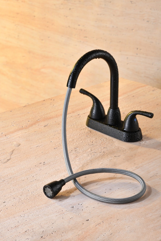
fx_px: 570
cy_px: 120
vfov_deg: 23.9
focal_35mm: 85
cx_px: 80
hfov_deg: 16.1
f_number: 13
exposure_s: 1/160
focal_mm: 85
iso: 80
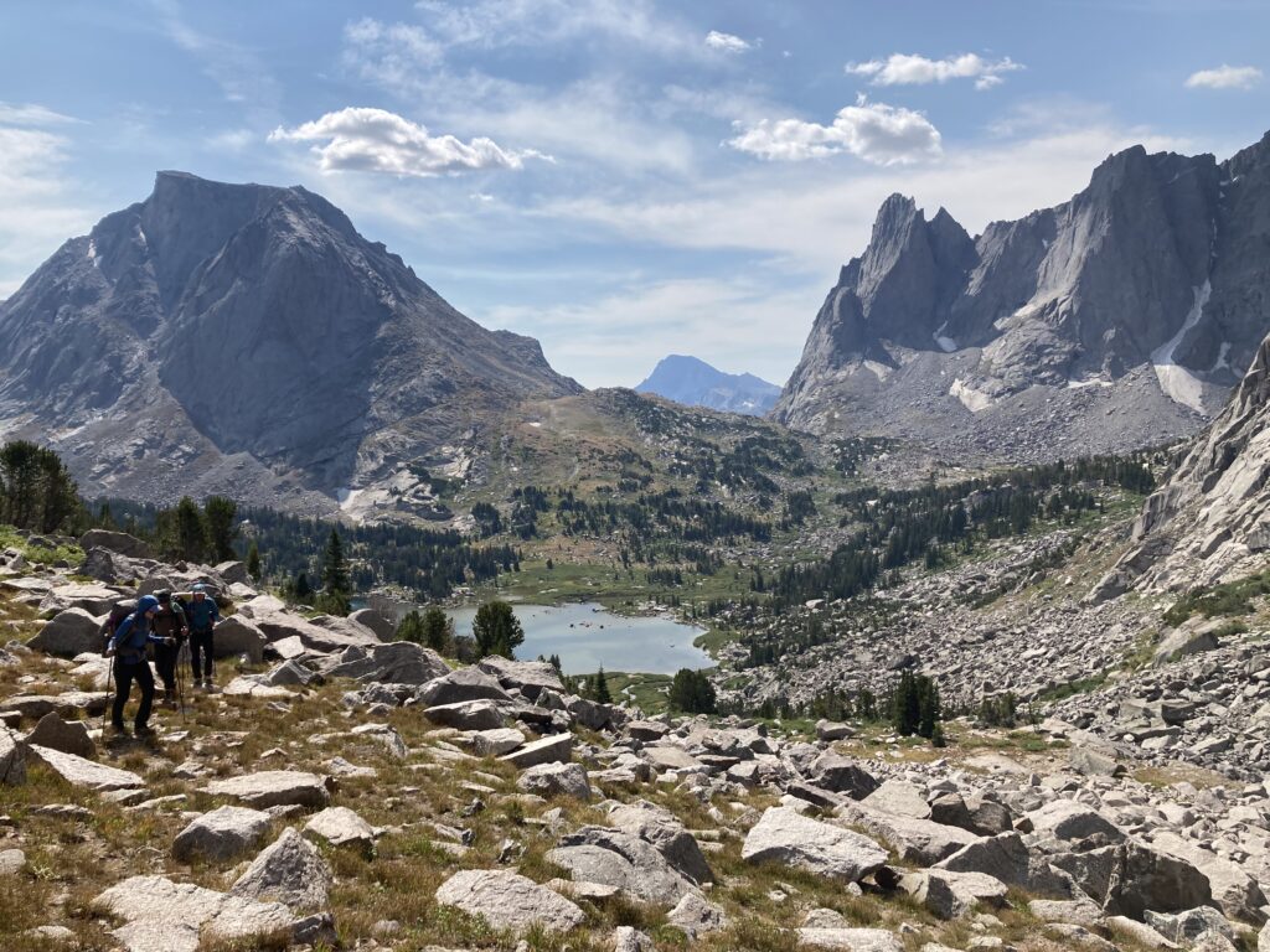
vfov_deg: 49.7
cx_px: 635
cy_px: 476
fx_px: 1027
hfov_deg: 63.4
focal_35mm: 28
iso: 20
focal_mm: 3.99
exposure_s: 1/3436
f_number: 1.8
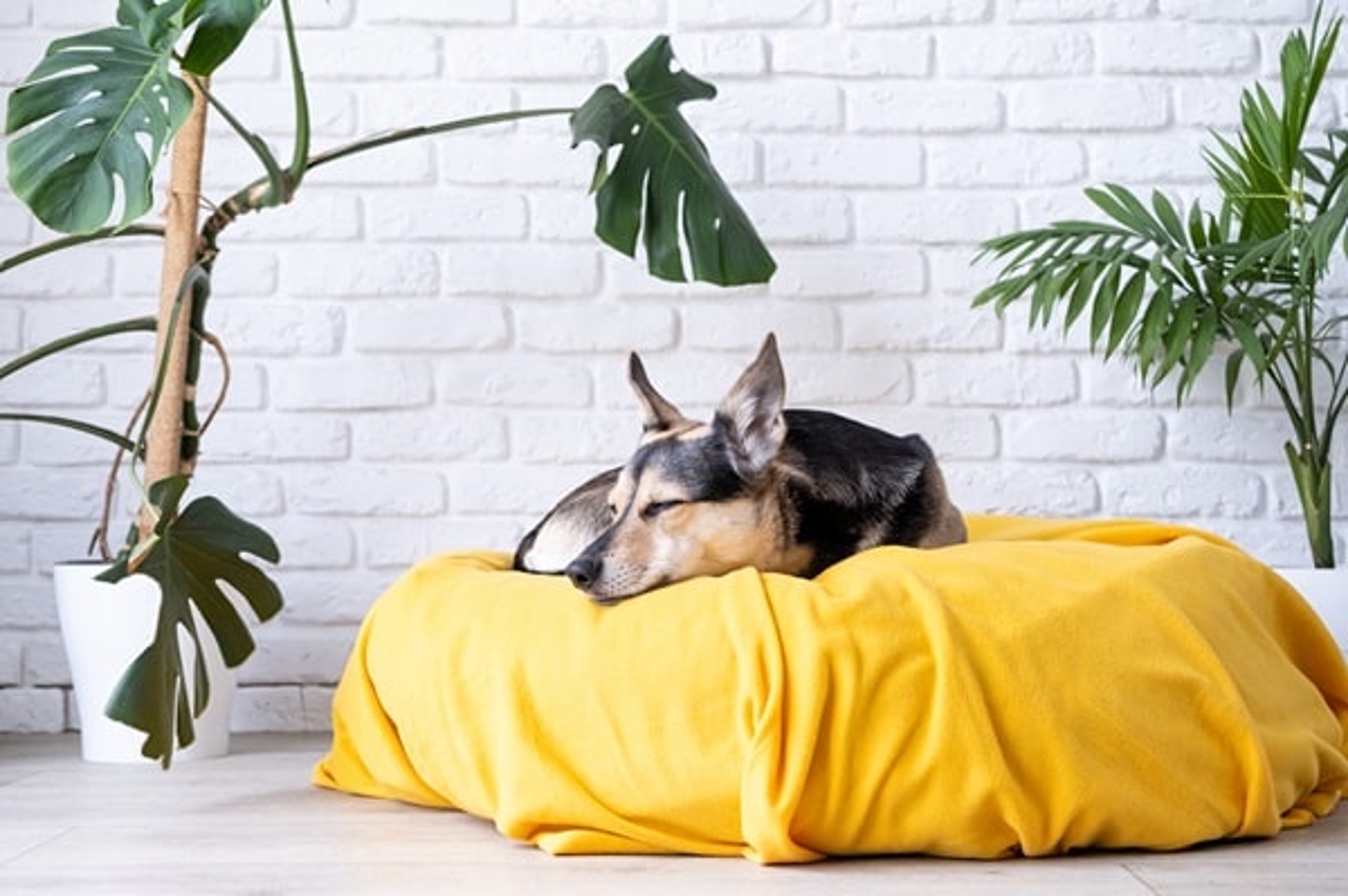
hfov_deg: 40.4
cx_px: 674
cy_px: 448
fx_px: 1833
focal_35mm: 49
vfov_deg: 27.5
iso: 250
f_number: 4
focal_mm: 32.5
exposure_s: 1/100
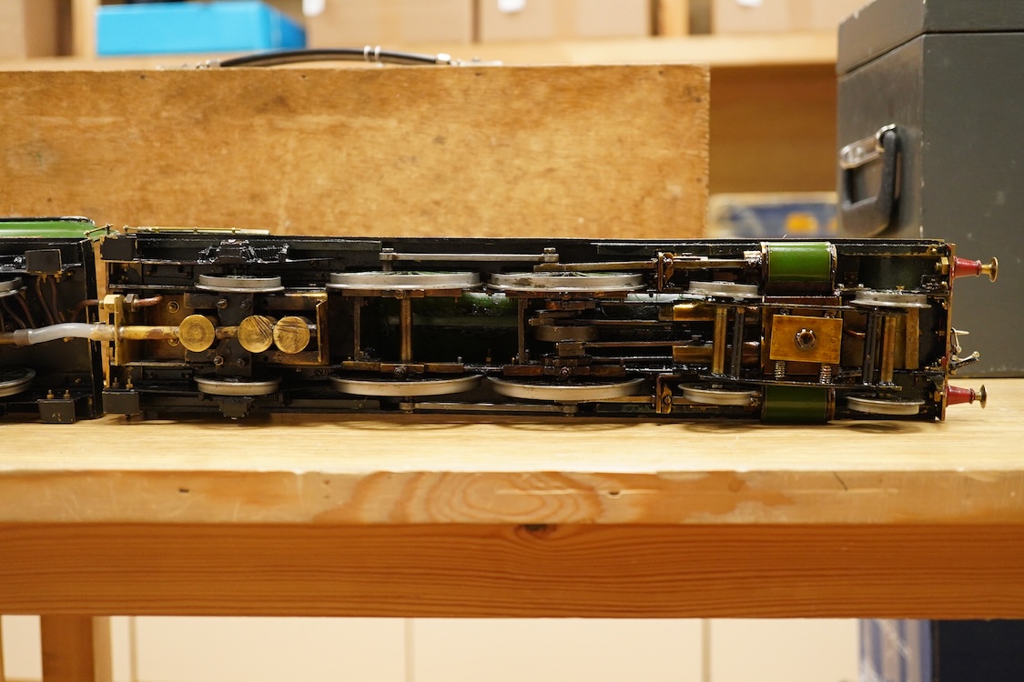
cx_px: 512
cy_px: 341
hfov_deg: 43.6
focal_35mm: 45
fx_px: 1280
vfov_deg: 29.9
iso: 2000
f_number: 3.5
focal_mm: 30
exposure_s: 1/125
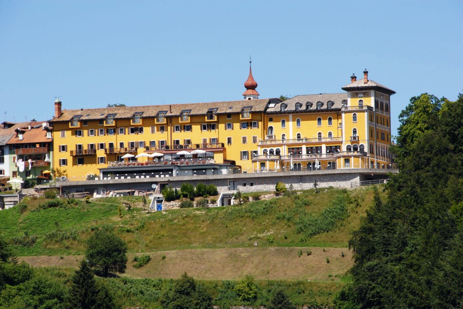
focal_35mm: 225
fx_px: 2897
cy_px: 154
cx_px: 232
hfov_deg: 9.1
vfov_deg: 6.1
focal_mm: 150
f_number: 11
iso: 200
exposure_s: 1/250
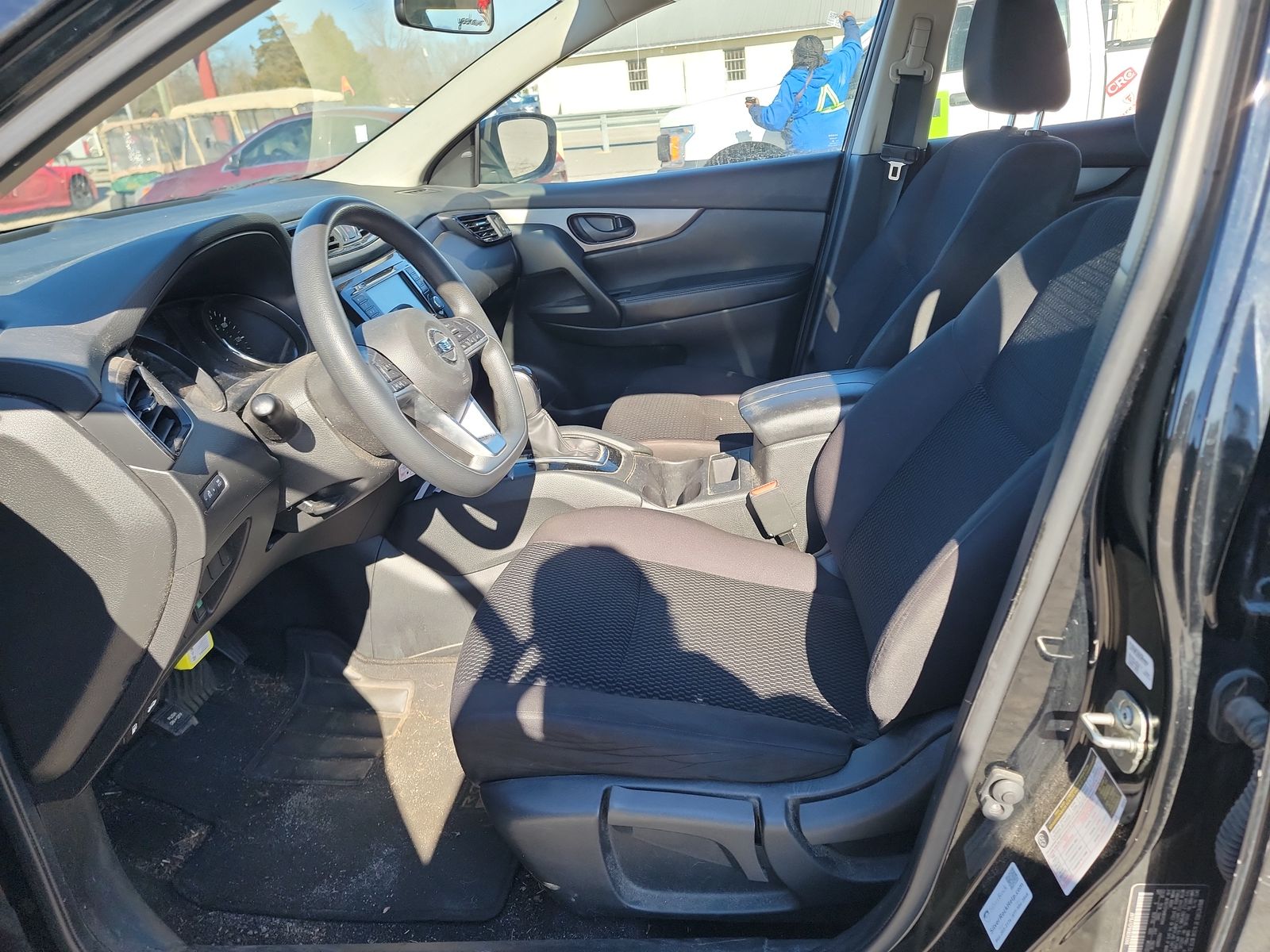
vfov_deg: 56.8
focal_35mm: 24
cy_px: 476
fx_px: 881
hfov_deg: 71.6
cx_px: 635
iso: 50
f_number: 1.8
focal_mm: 6.7
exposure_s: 1/119
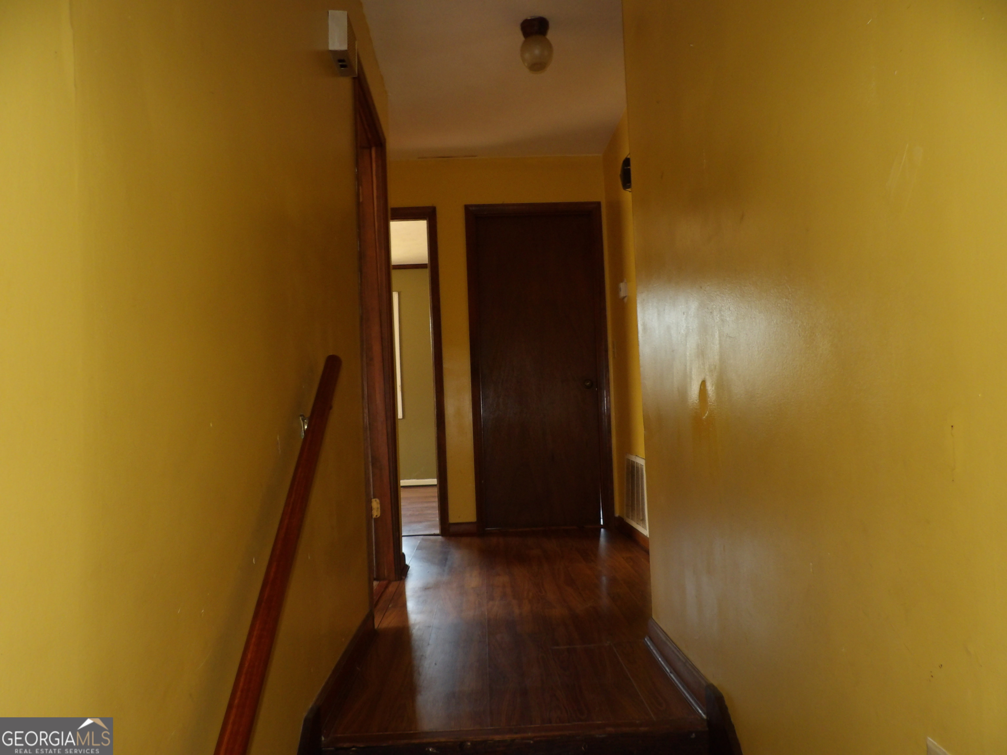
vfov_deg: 56.8
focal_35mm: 24
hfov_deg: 71.6
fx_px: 698
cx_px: 504
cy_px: 378
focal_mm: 4.3
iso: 200
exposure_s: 1/33
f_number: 2.8
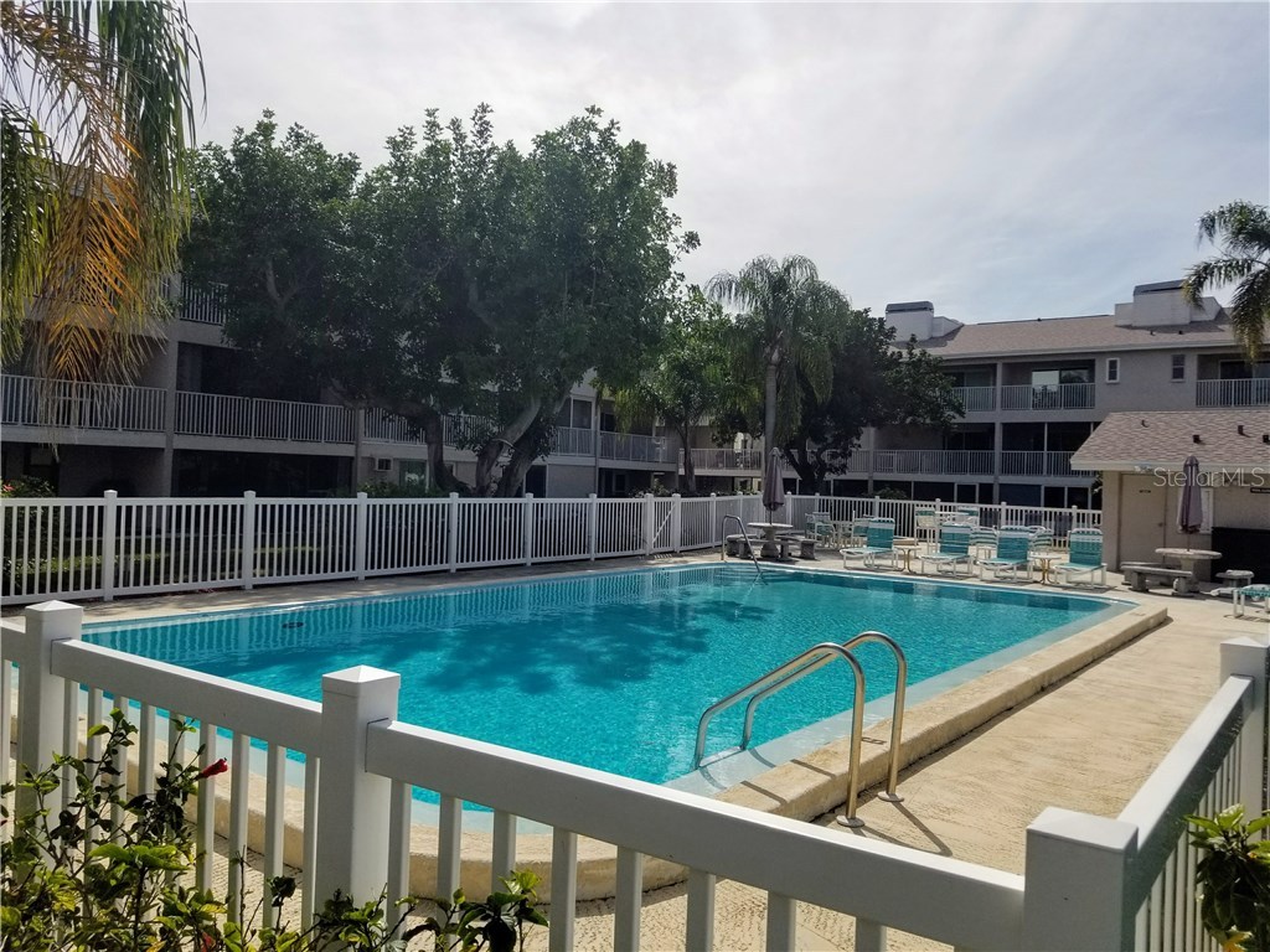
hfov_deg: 67.3
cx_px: 635
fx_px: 954
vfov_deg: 53.1
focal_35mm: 26
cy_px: 476
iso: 50
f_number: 1.7
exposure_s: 1/6496
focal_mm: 4.25
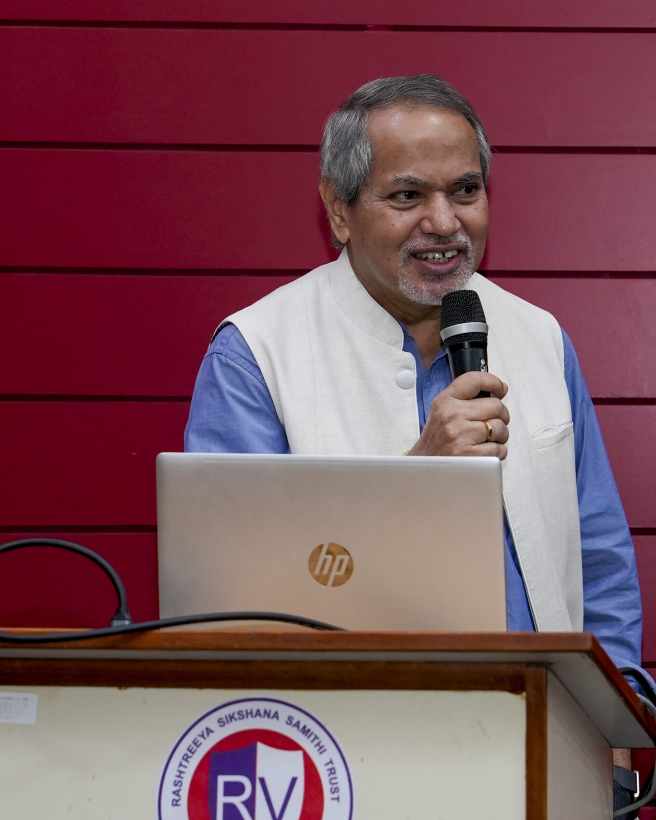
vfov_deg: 14.9
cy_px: 408
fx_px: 3131
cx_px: 425
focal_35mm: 129
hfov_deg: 12.0
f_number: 4
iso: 1000
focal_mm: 61
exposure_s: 1/125
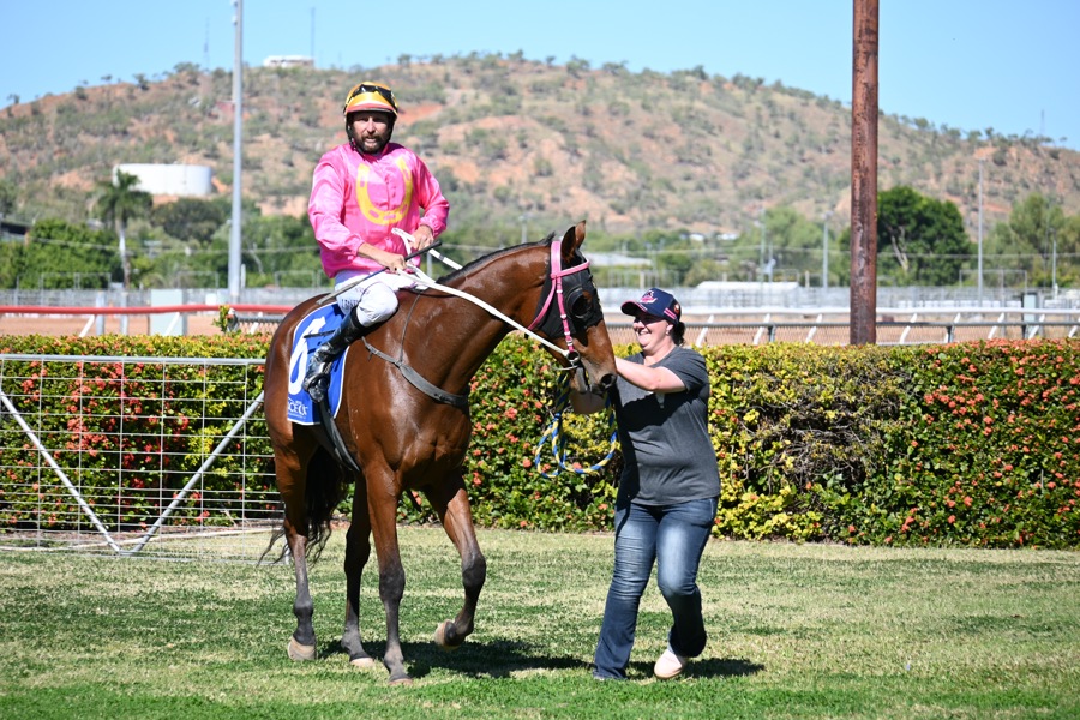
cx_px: 540
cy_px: 360
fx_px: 6524
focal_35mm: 218
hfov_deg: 9.5
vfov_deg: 6.3
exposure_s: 1/500
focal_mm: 145
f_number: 5.6
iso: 110
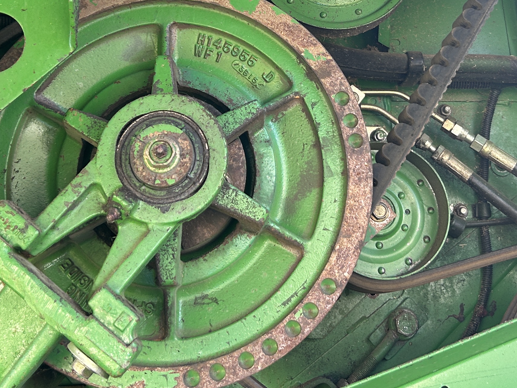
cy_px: 22
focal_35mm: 61
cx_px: 282
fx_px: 911
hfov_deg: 31.7
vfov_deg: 23.3
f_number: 1.5
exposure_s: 1/134
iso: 64
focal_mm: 5.7
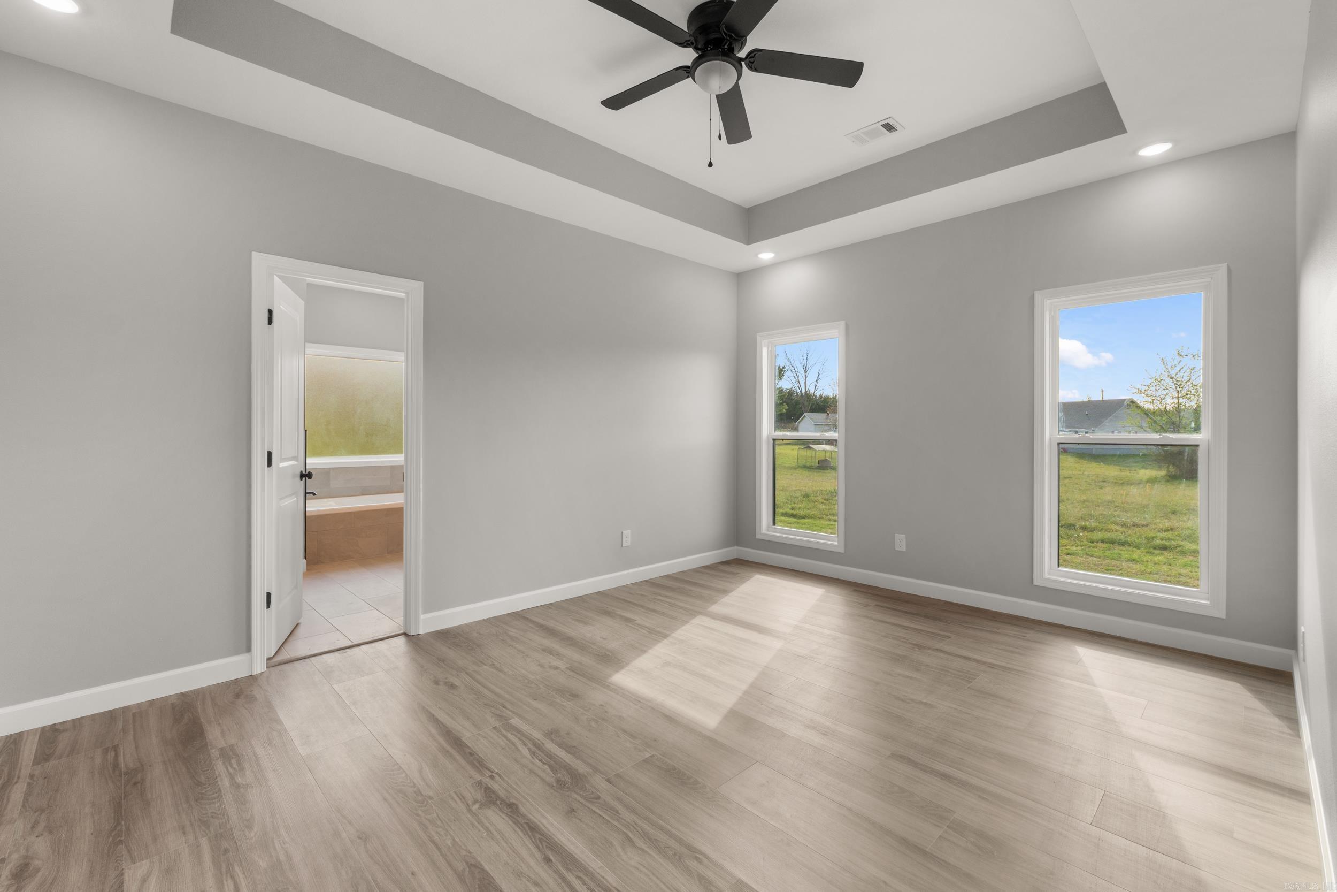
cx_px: 668
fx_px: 557
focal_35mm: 15
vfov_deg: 77.3
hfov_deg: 100.4
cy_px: 446
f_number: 9
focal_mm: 10
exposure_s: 1/13
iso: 200
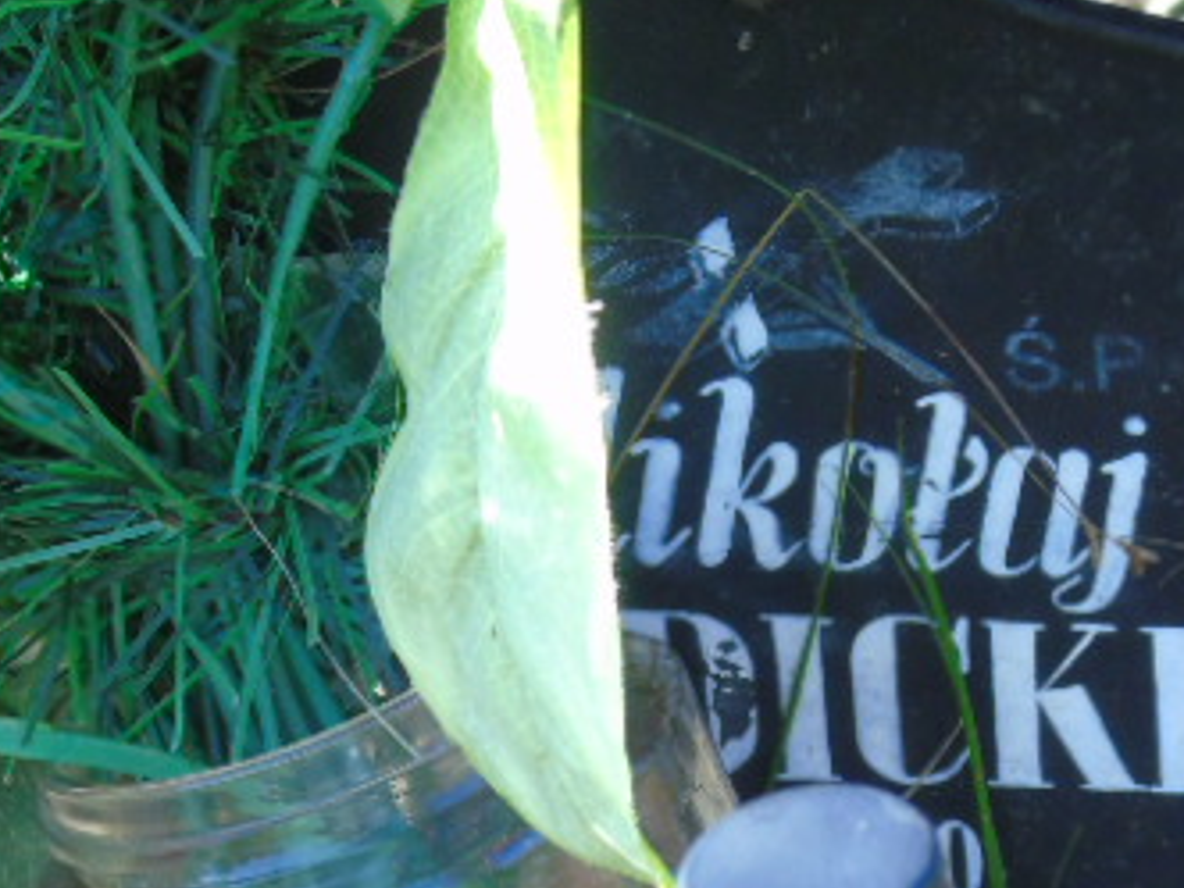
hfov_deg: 5.5
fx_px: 12279
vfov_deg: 4.1
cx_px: 506
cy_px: 802
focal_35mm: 359
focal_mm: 33
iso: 400
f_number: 5
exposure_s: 1/250
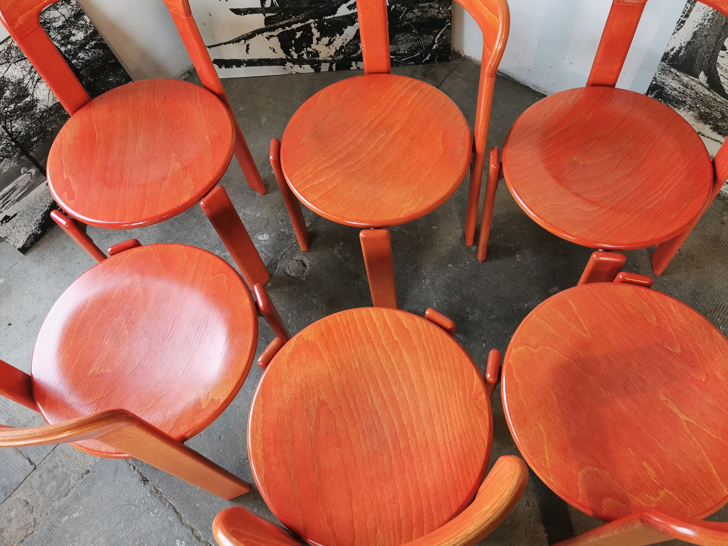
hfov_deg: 61.6
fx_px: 610
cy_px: 261
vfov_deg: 48.2
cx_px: 385
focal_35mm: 29
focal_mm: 5.56
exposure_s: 1/60
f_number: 1.6
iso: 320
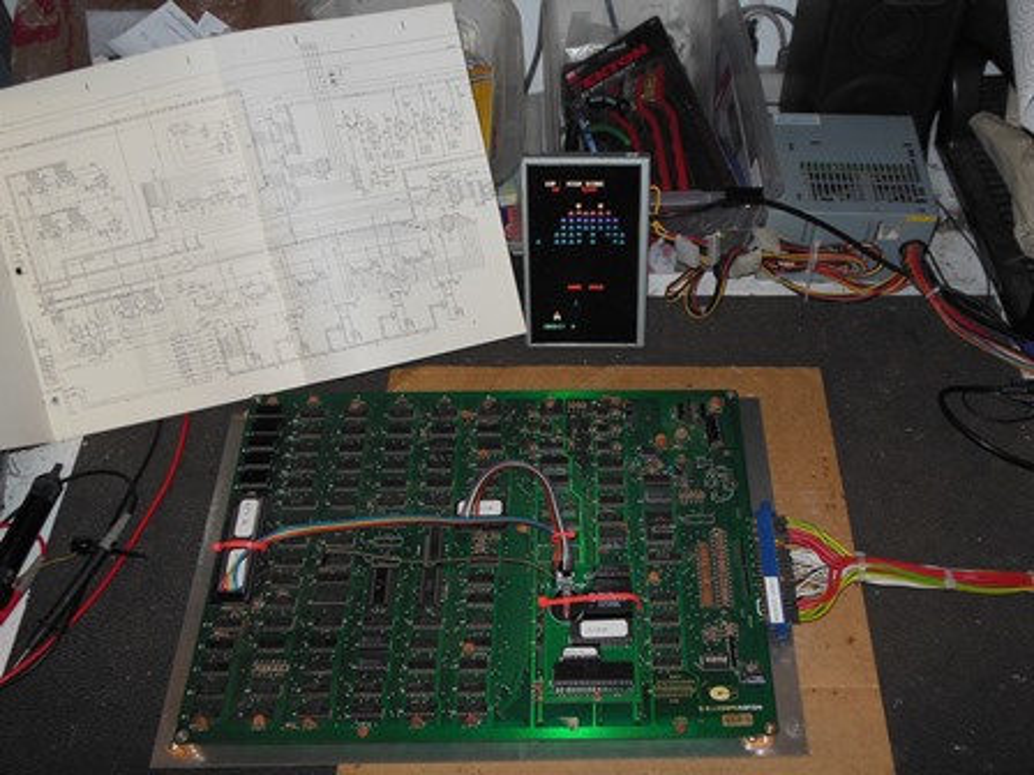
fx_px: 866
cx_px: 517
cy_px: 388
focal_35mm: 29
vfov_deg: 48.2
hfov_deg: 61.7
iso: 125
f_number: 3.3
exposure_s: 1/25
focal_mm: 5.2
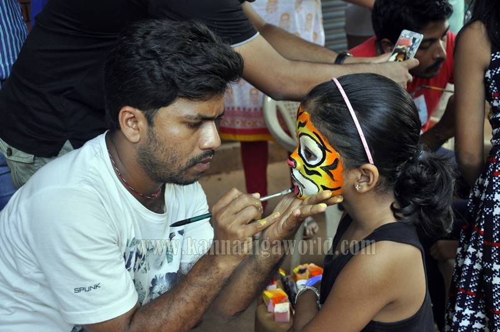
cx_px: 250
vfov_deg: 25.7
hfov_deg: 37.9
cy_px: 166
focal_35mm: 52
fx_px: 728
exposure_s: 1/40
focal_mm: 35
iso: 1000
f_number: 5
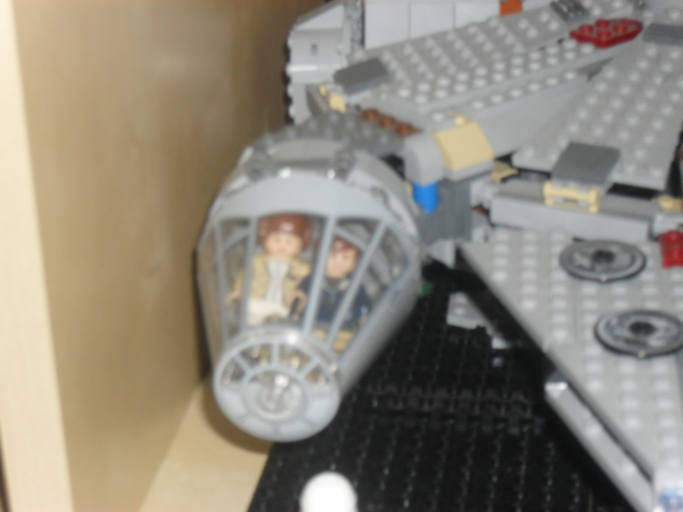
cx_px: 342
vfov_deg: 19.1
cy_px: 256
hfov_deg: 25.3
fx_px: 1519
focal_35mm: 77
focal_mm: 13.6
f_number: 5
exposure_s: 1/60
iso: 200
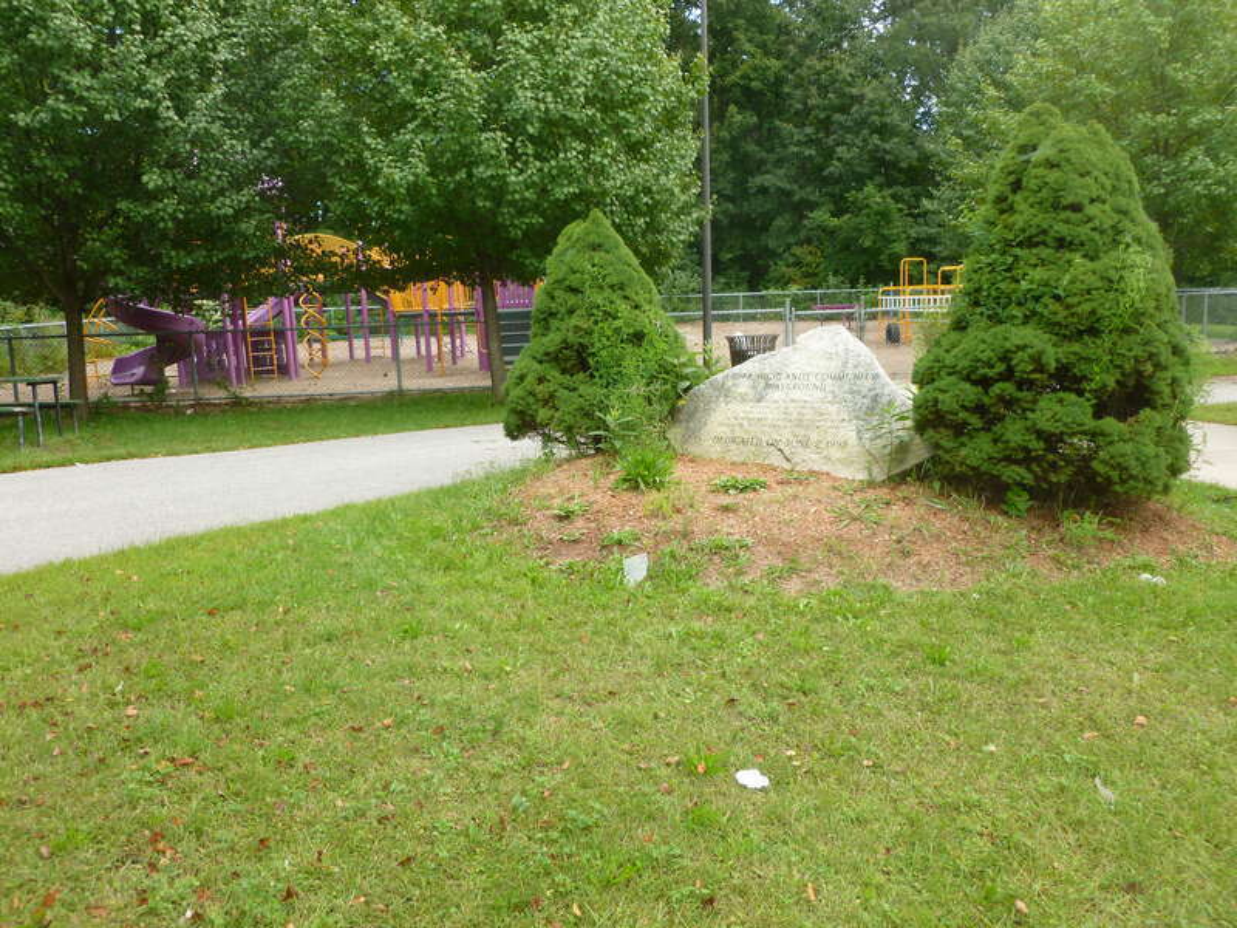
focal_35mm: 28
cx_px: 618
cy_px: 464
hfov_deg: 63.4
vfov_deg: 49.7
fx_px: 1001
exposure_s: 1/125
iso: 100
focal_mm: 5
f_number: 3.3
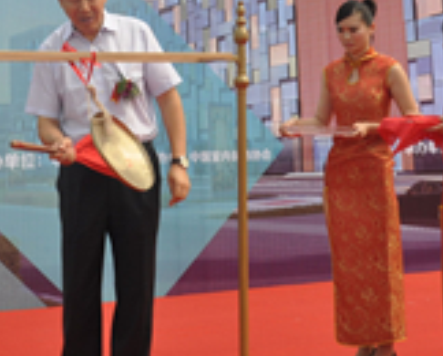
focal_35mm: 86
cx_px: 101
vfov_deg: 17.4
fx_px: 1129
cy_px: -23
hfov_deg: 22.0
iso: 200
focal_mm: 22
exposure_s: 1/125
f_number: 11
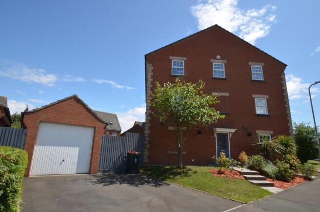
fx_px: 160
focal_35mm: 18
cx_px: 160
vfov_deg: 67.2
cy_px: 106
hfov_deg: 90.1
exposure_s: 1/200
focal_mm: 12
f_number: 9
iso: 100
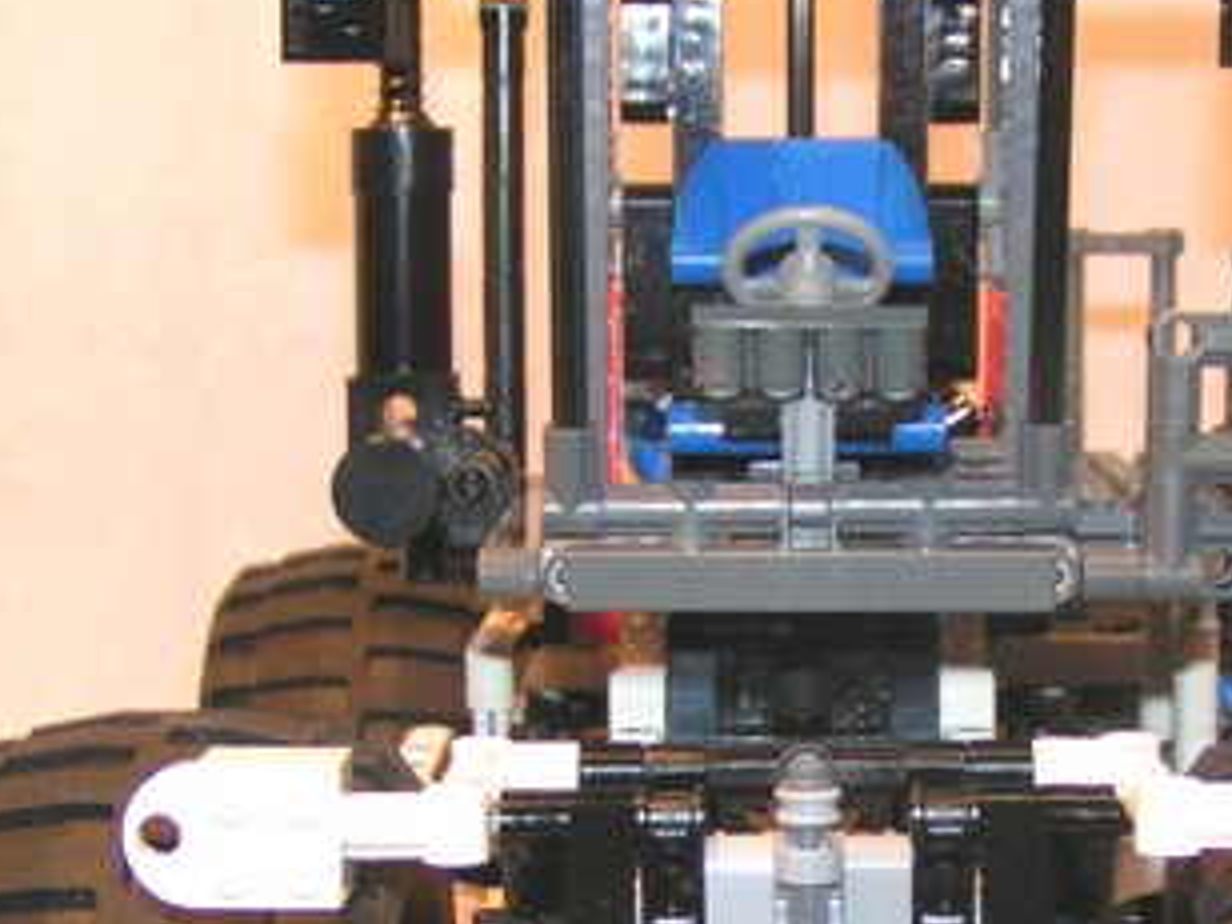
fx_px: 2812
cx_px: 800
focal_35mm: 79
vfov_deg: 18.6
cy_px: 676
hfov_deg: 24.6
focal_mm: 5.8
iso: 200
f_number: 2.8
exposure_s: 1/40
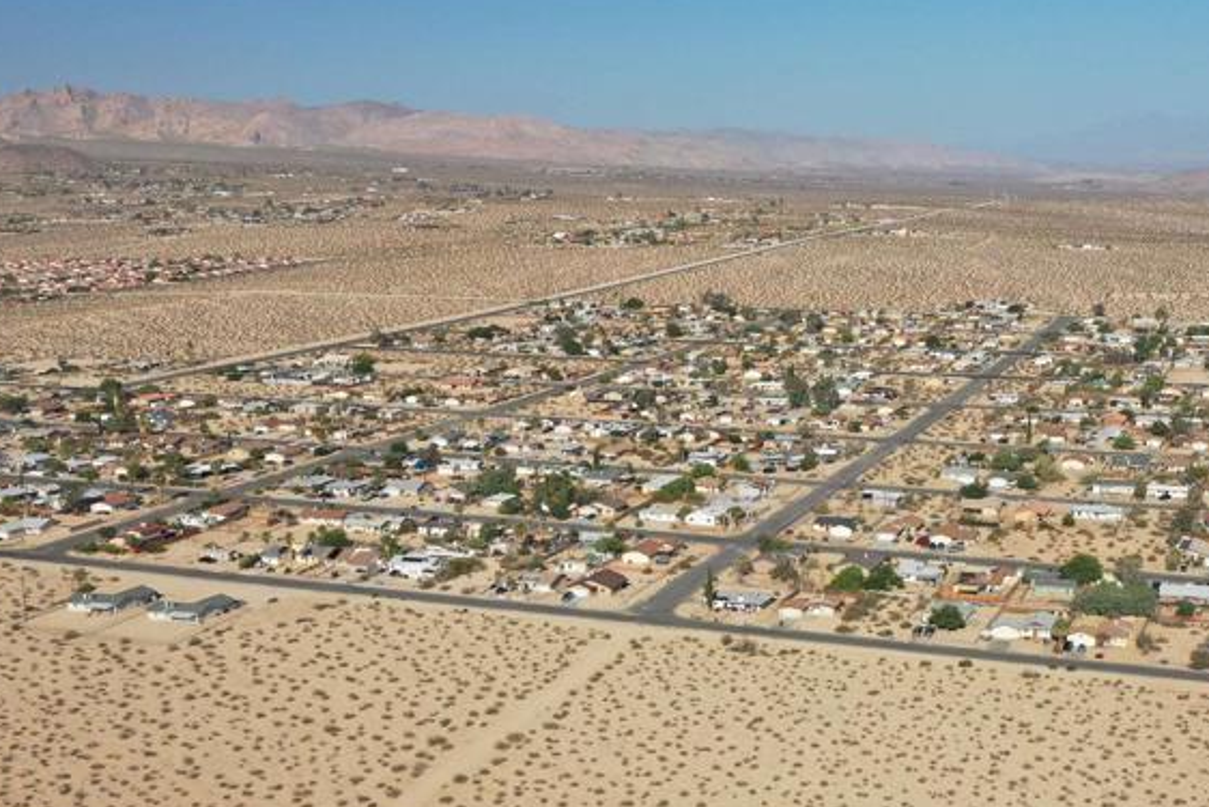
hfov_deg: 38.5
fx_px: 1713
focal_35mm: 51
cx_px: 794
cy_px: 535
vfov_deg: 26.4
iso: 100
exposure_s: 1/320
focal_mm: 10.26
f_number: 5.6
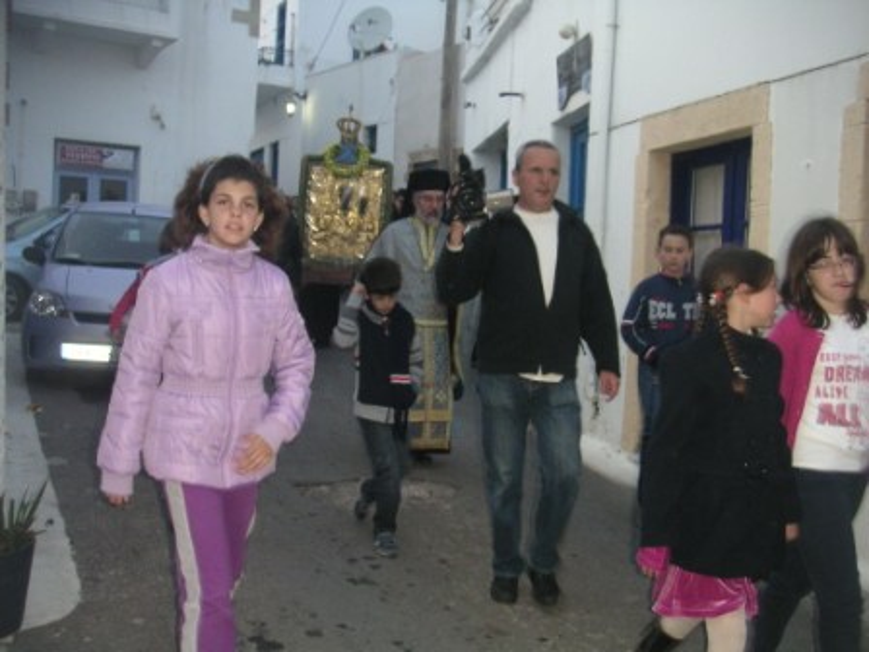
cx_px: 434
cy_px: 326
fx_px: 954
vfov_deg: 37.7
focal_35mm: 38
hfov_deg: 49.0
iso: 160
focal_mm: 6
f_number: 2.8
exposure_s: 1/45
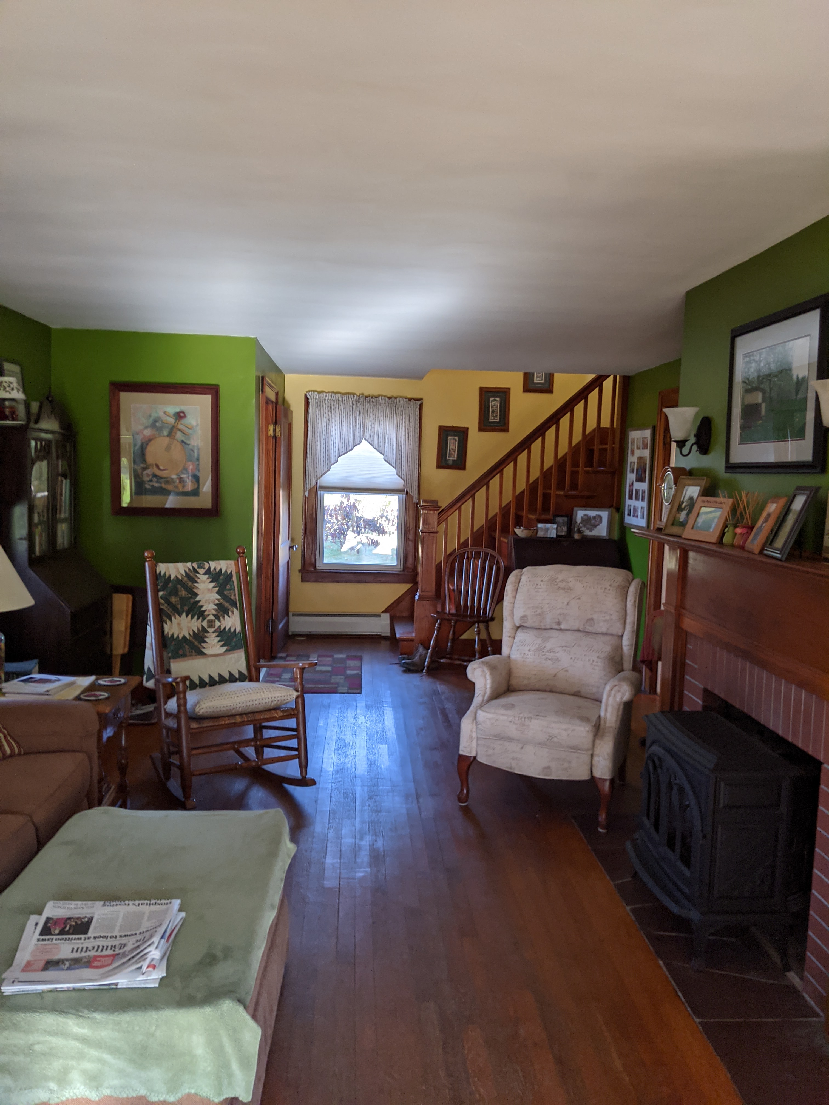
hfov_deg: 51.4
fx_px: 862
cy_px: 552
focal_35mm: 27
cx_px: 414
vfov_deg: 65.3
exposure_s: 1/75.7
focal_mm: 4.44
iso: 75
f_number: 1.8
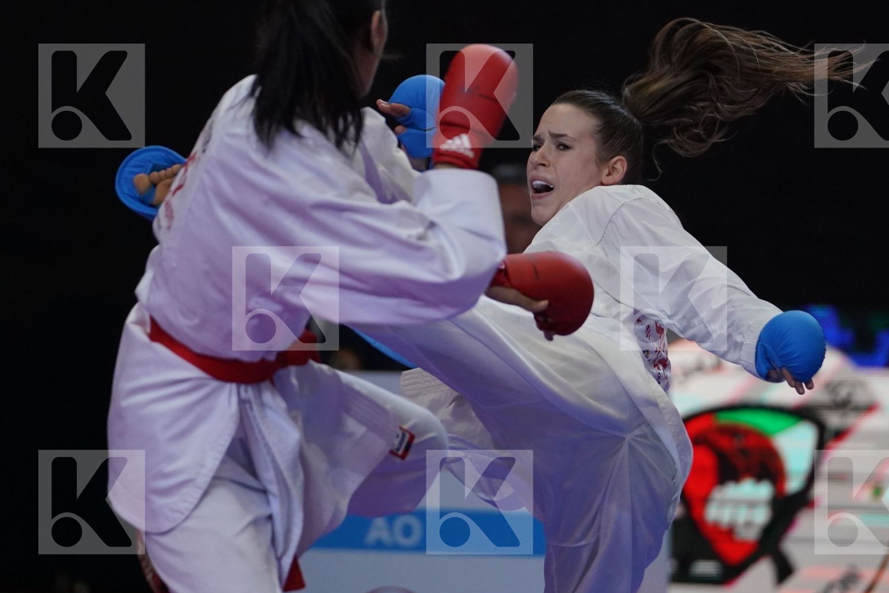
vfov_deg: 4.2
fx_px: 8098
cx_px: 480
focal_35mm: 328
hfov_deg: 6.3
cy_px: 299
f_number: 2.8
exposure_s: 1/1000
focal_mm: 189
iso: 2500
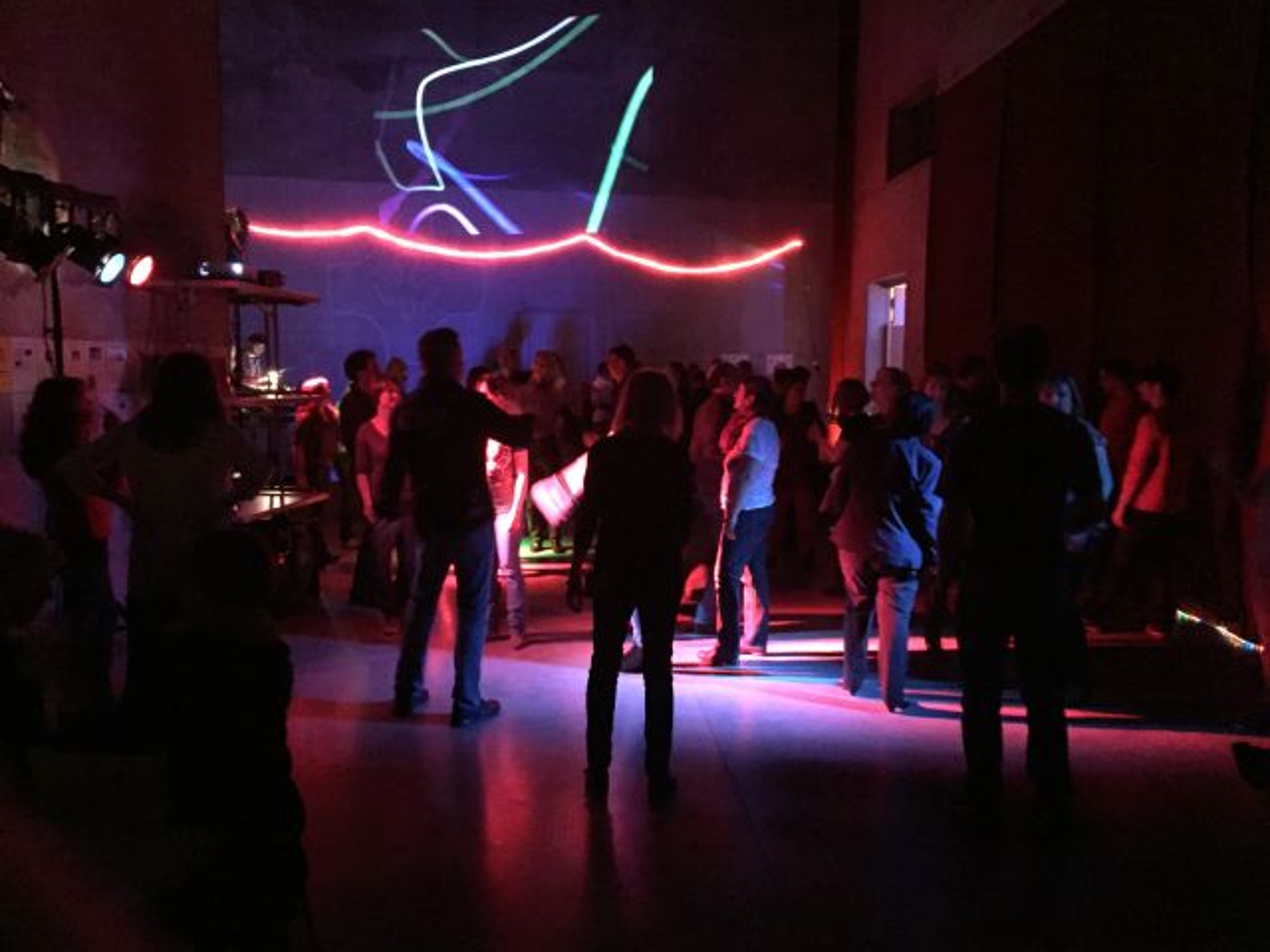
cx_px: 635
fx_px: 1064
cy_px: 476
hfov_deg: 61.7
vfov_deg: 48.2
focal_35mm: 29
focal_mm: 4.15
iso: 2000
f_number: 2.2
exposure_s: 1/17
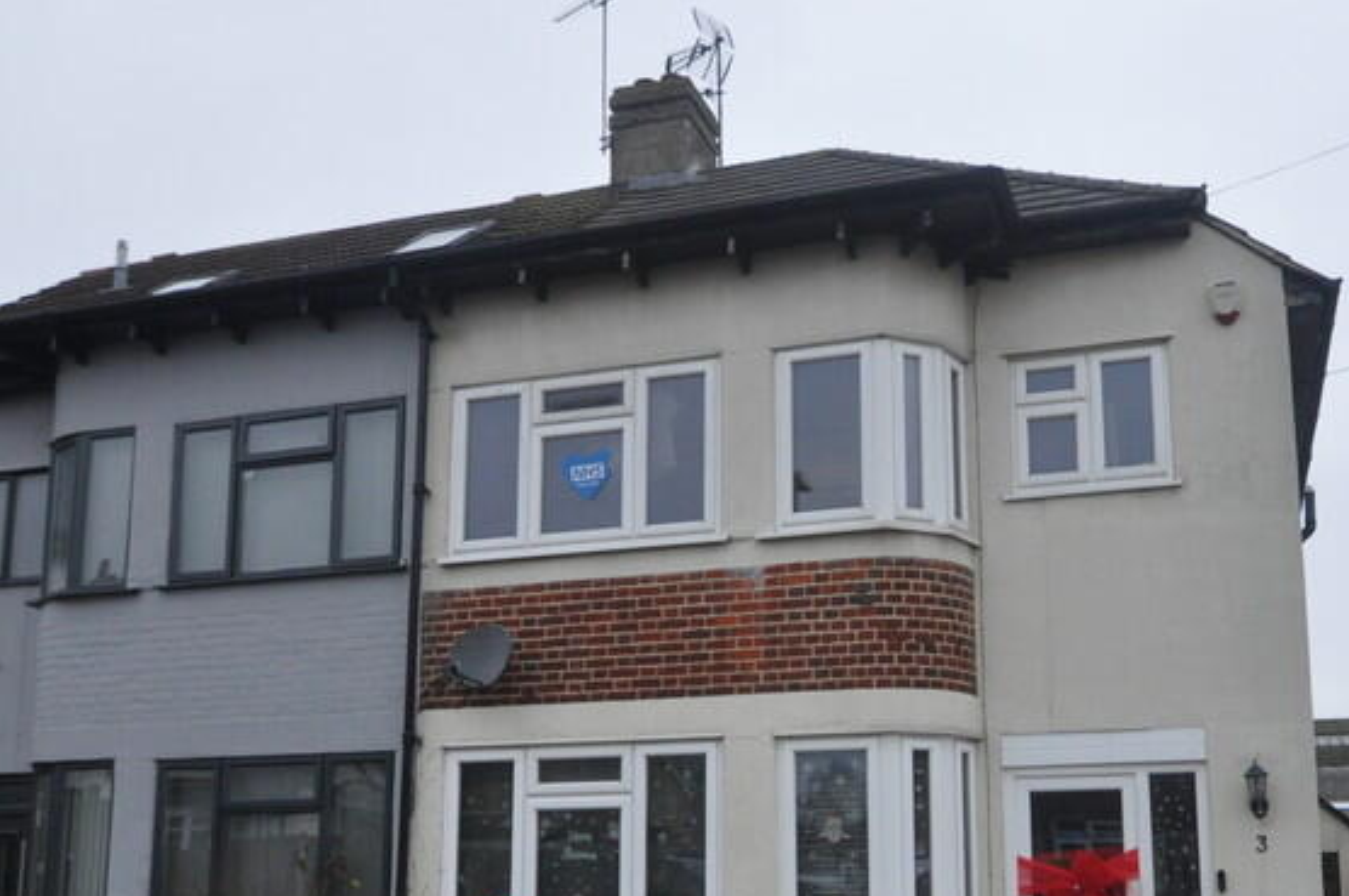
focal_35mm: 36
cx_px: 852
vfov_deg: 35.9
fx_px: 1344
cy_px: 685
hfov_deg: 52.7
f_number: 5.6
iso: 1000
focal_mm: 13
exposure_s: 1/125
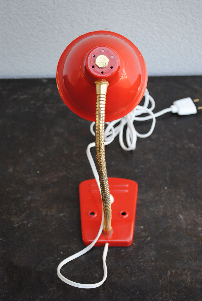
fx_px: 477
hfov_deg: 23.9
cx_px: 101
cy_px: 150
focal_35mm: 57
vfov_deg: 35.0
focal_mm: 38
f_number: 5
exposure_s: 1/100
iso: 200
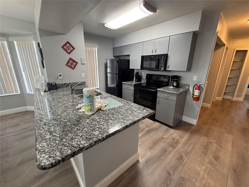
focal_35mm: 14
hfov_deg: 102.1
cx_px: 124
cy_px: 94
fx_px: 101
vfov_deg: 85.7
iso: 200
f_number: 2.2
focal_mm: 2.22
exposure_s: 1/60
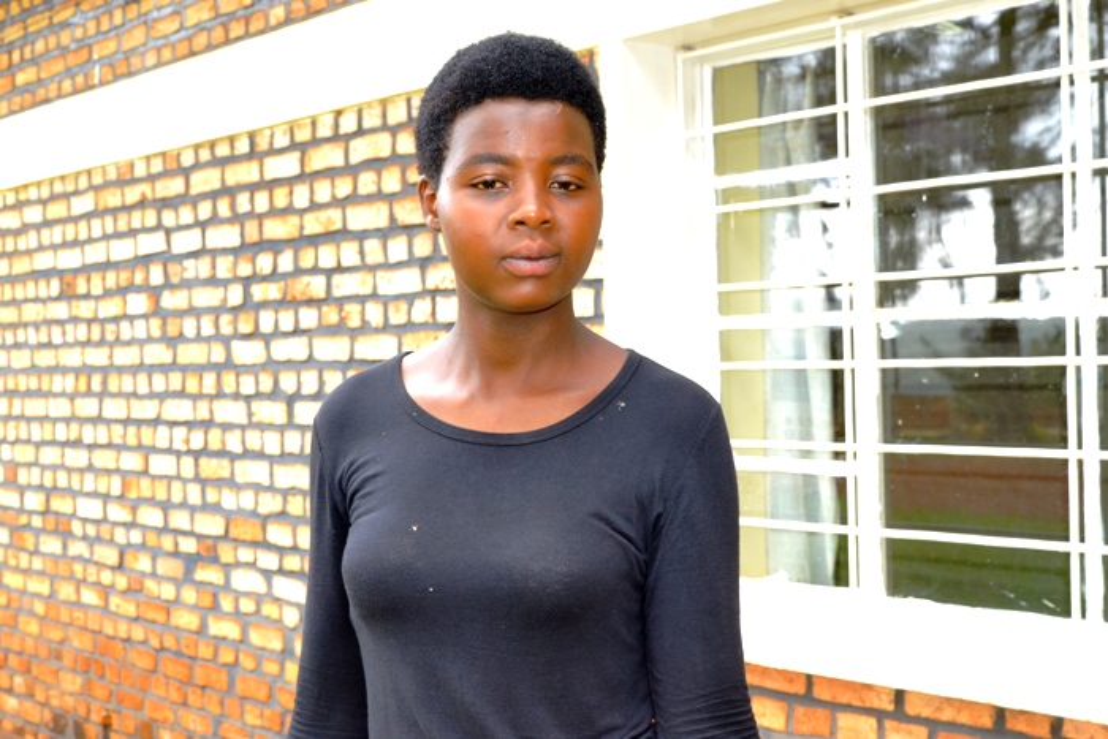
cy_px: 370
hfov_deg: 35.0
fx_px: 1755
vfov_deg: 23.8
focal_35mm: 57
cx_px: 554
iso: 800
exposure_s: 1/20
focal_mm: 38
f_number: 10
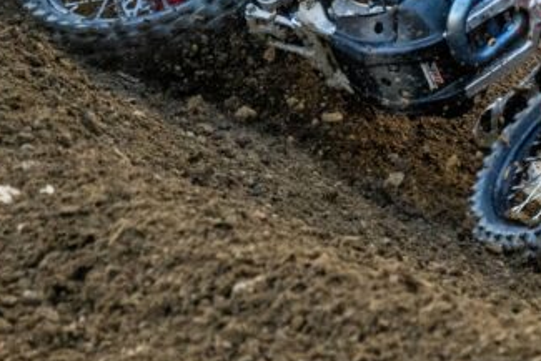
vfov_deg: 1.7
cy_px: -171
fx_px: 11847
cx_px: 696
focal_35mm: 788
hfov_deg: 2.6
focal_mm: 250
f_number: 5.6
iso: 3200
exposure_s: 1/1000
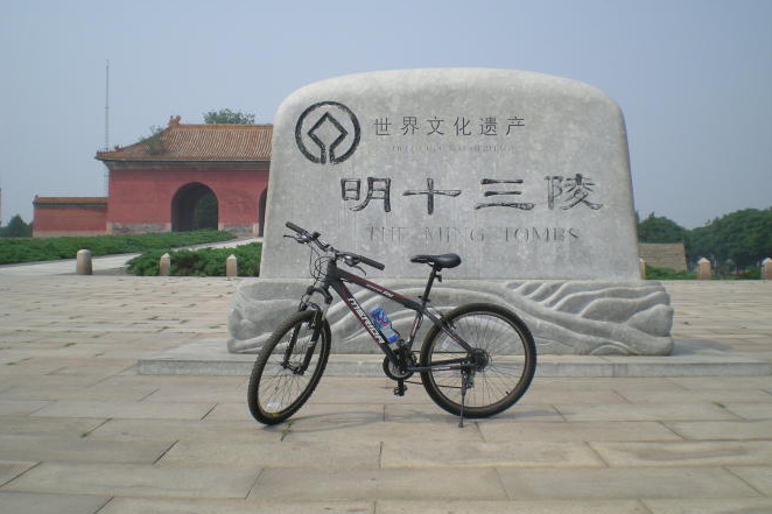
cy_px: 269
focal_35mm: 40
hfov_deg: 48.5
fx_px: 858
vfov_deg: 33.4
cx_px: 384
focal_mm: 6.3
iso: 50
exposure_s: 1/413
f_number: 4.6
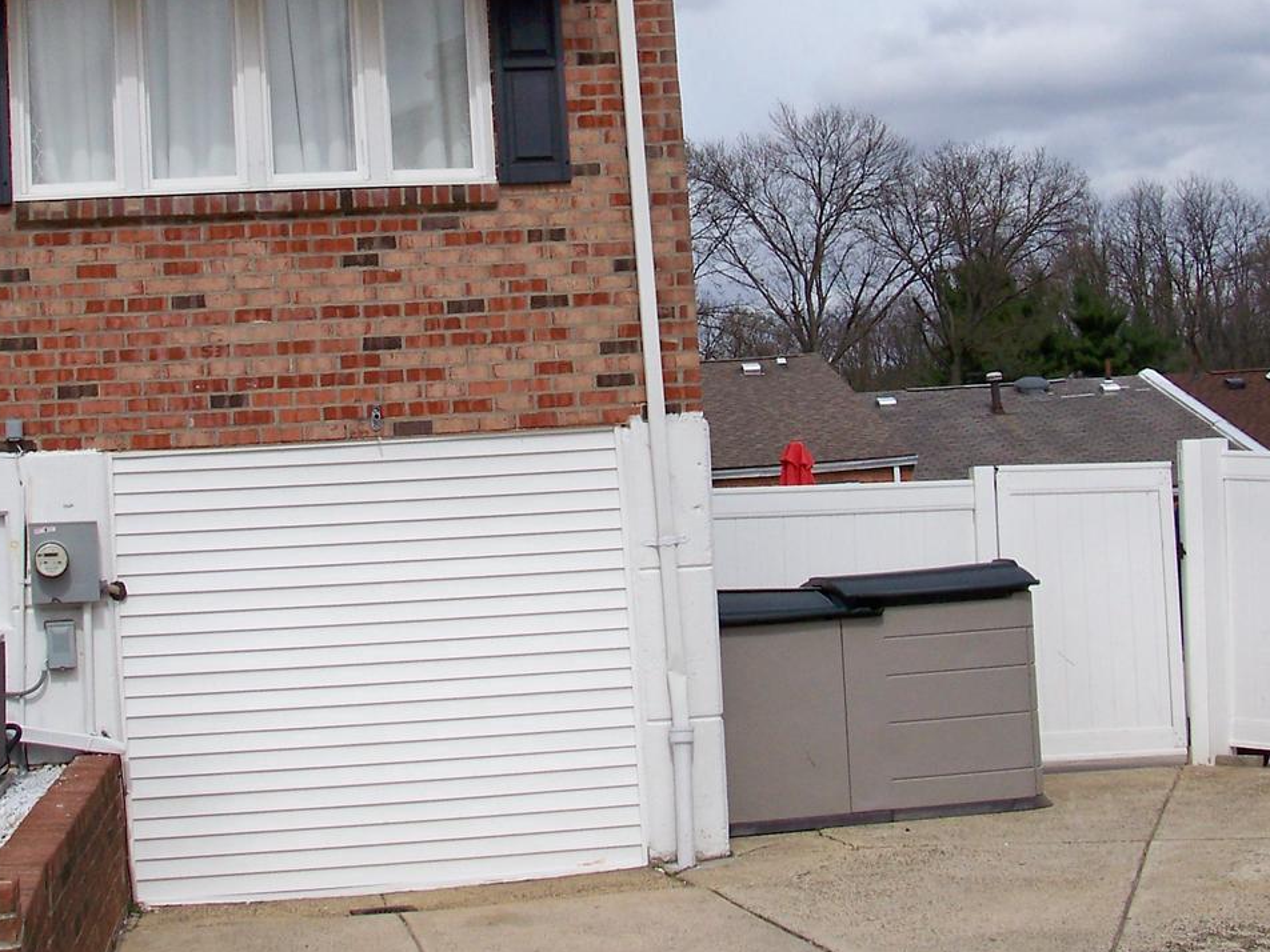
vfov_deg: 20.6
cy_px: 273
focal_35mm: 71
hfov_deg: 27.3
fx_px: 2605
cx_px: 512
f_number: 4
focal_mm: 5.85
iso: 80
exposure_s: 1/1250
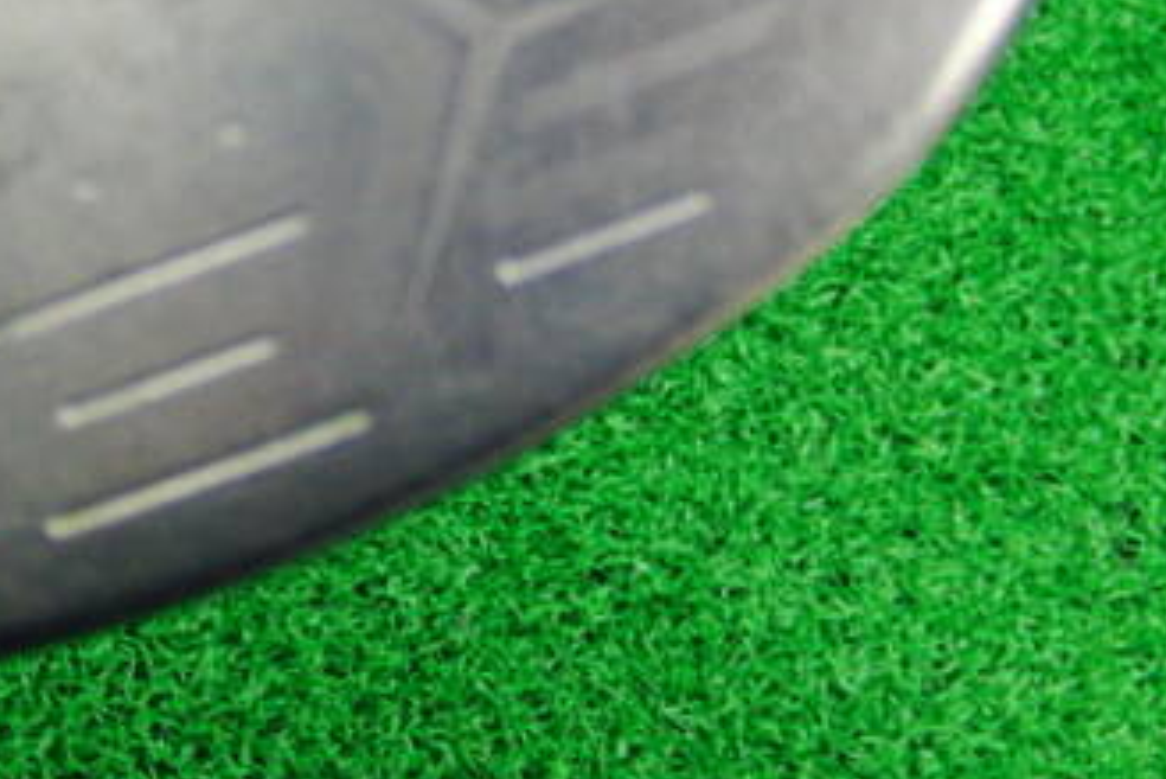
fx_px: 2430
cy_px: 160
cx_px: 181
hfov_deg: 26.3
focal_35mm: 75
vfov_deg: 18.0
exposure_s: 1/20
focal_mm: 6.42
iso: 400
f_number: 3.6
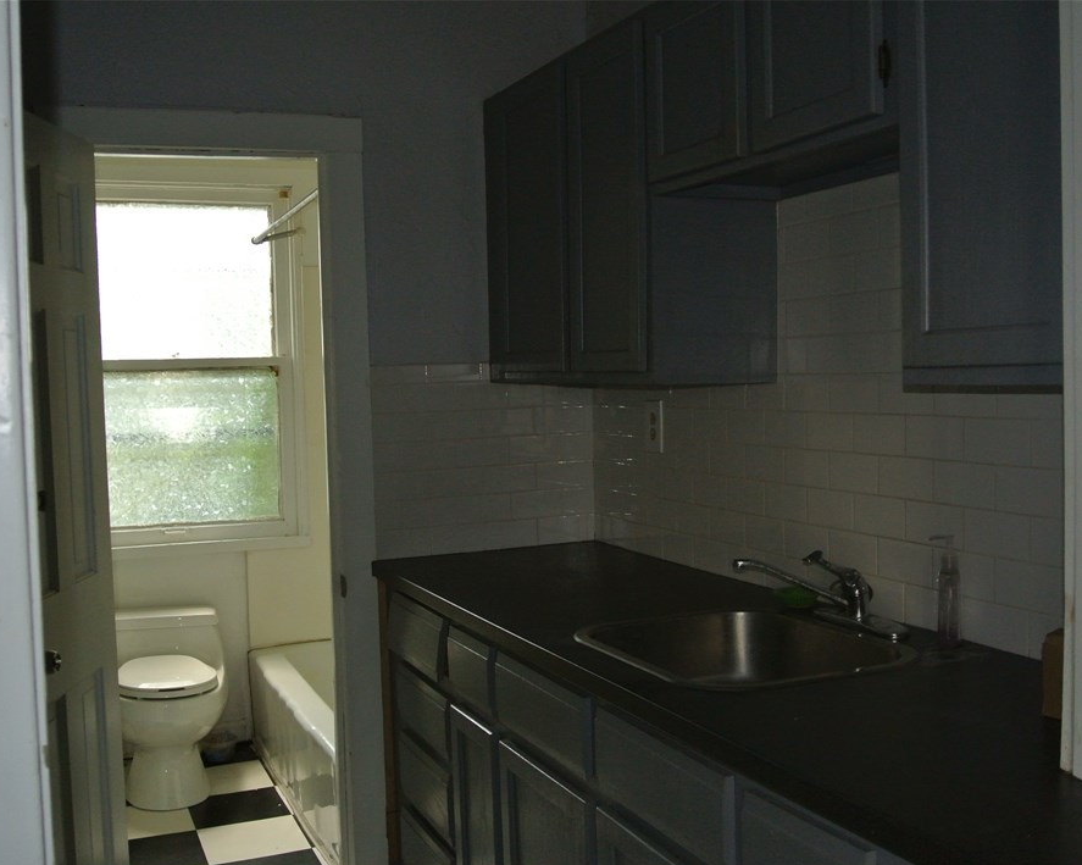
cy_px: 440
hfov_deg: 46.9
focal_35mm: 39
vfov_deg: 38.2
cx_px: 528
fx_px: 1248
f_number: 3.8
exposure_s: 1/60
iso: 560
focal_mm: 12.7
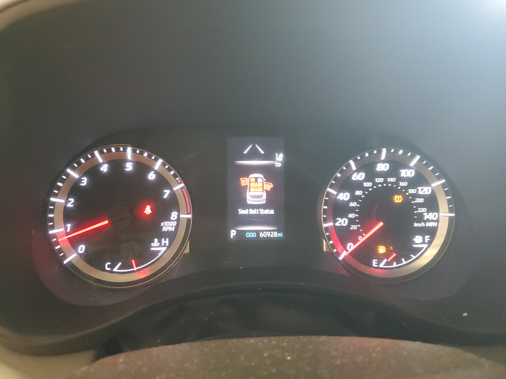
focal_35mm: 26
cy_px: 190
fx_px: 380
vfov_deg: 53.1
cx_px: 253
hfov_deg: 67.3
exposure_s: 1/33
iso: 400
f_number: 1.5
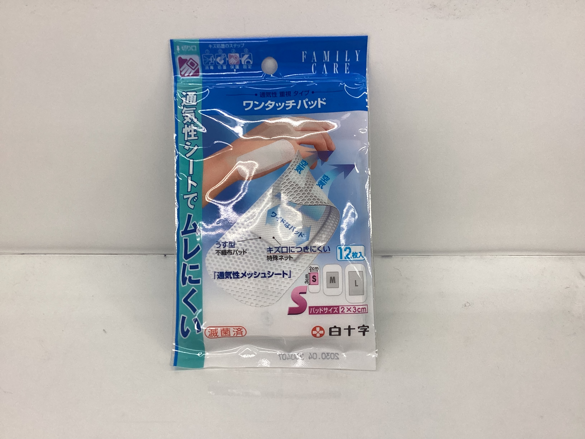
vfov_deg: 45.4
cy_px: 220
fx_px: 524
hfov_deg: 58.4
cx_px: 292
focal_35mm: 31
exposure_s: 1/100
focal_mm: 3.3
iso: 50
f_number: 2.4
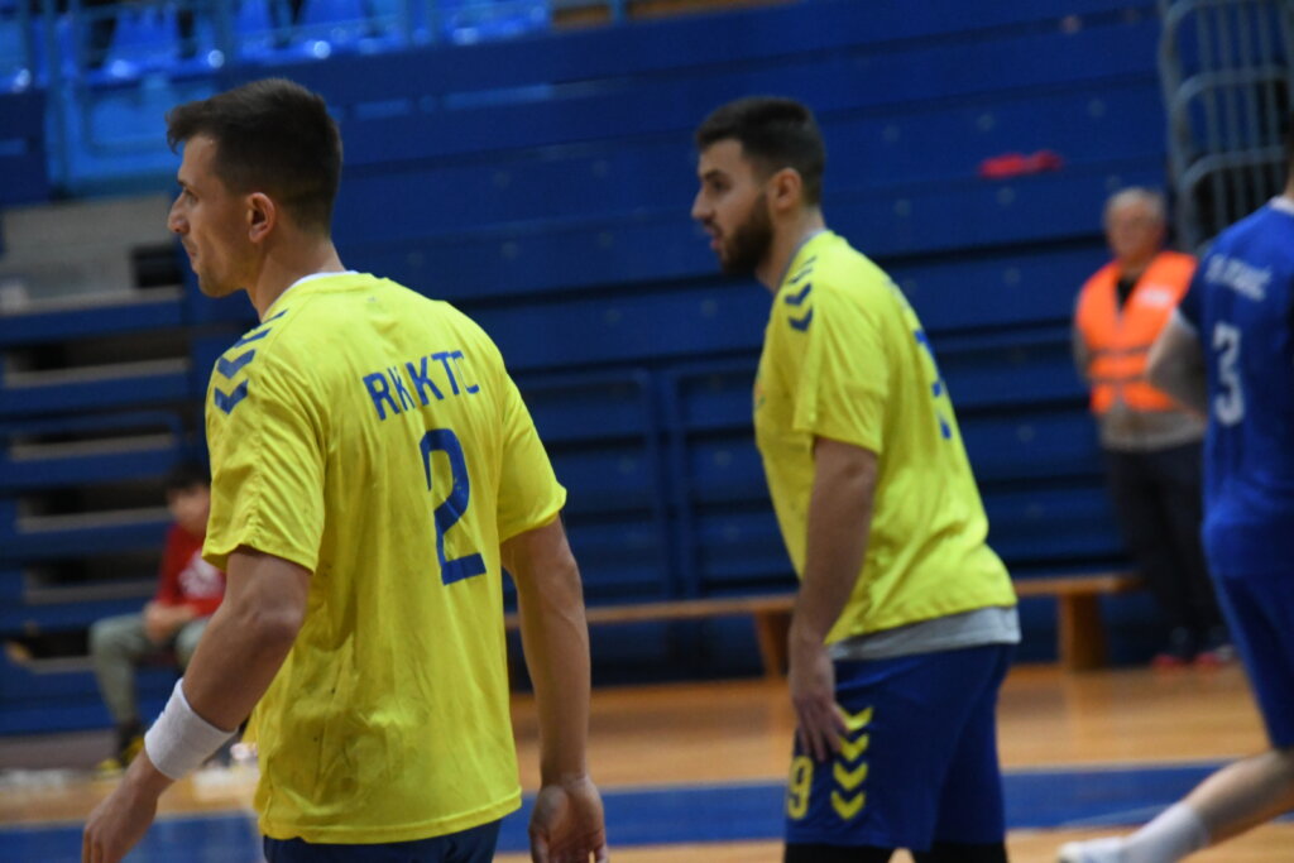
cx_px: 647
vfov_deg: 5.4
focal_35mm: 255
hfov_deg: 8.1
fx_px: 9166
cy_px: 432
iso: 6400
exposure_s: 1/250
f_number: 5.6
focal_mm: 170
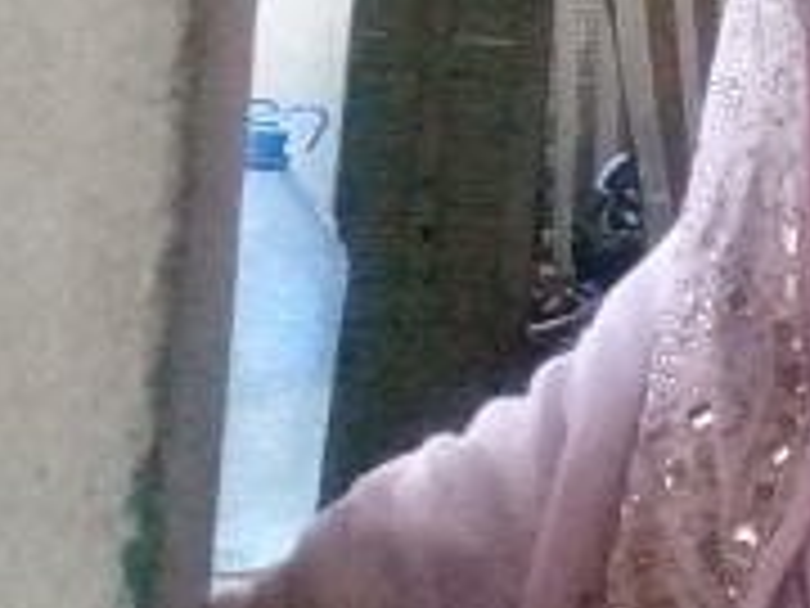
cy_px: 7
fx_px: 2270
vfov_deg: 15.0
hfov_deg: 17.8
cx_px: 1260
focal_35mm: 97
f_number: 2.2
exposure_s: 1/17
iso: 1250
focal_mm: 3.3
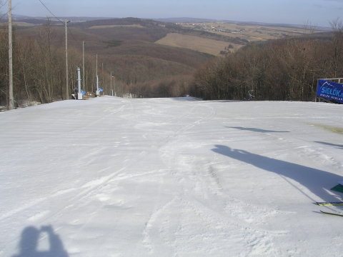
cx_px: 172
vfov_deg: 37.7
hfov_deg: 49.0
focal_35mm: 38
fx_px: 377
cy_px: 128
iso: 50
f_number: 5.6
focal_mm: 5.8
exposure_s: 1/384
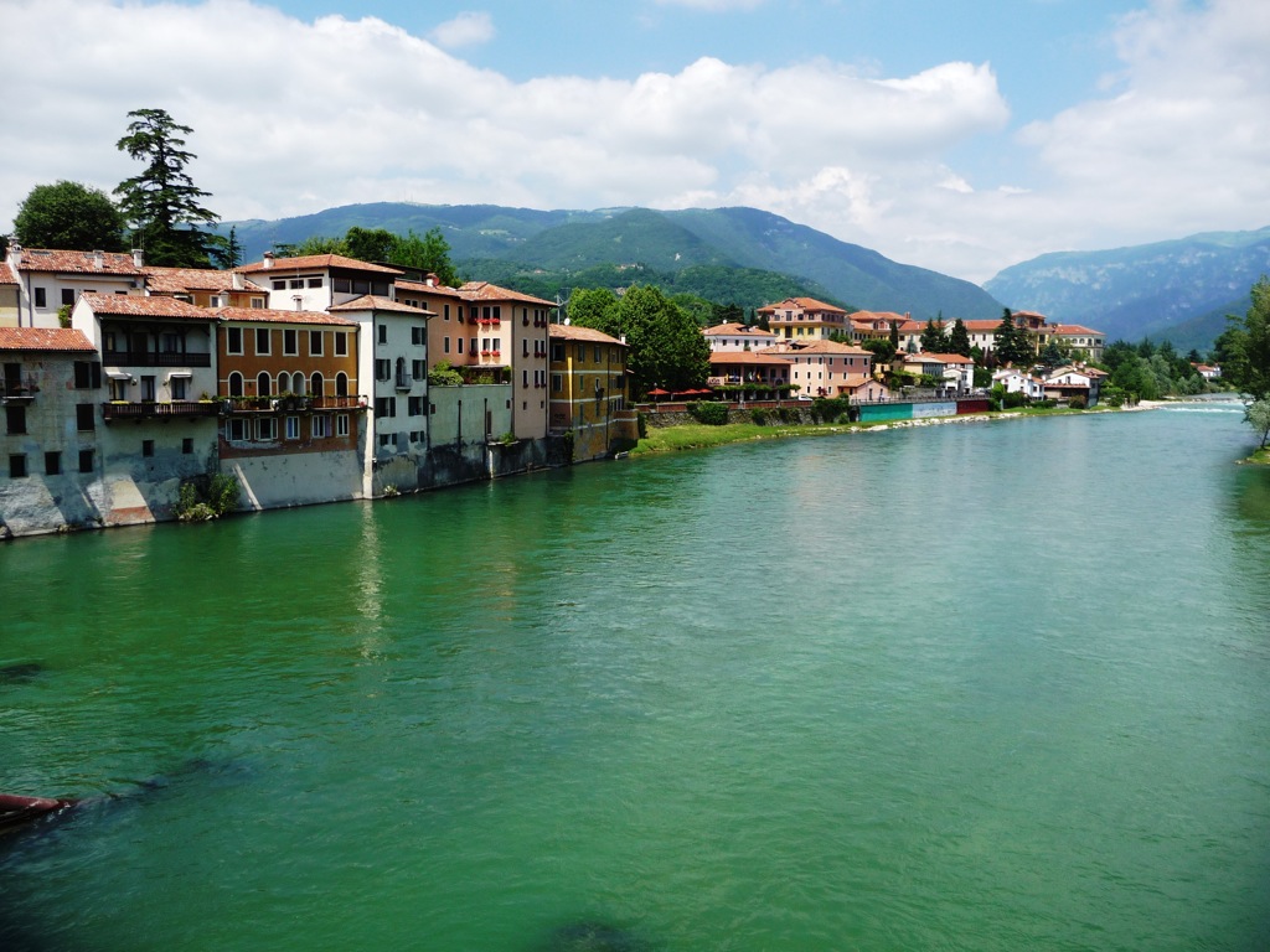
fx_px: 1027
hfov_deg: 63.4
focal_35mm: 28
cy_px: 476
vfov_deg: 49.7
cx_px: 635
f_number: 3.3
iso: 100
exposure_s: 1/1000
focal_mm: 4.7
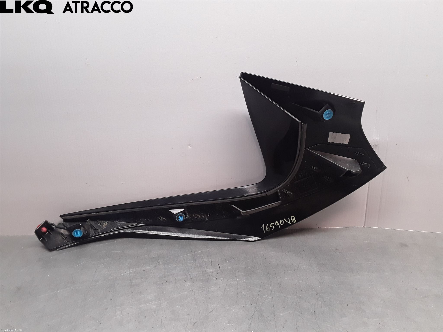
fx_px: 358
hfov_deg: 63.4
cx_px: 222
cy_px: 166
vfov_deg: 49.7
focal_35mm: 28
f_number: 1.9
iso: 100
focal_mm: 2.91
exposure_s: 1/111
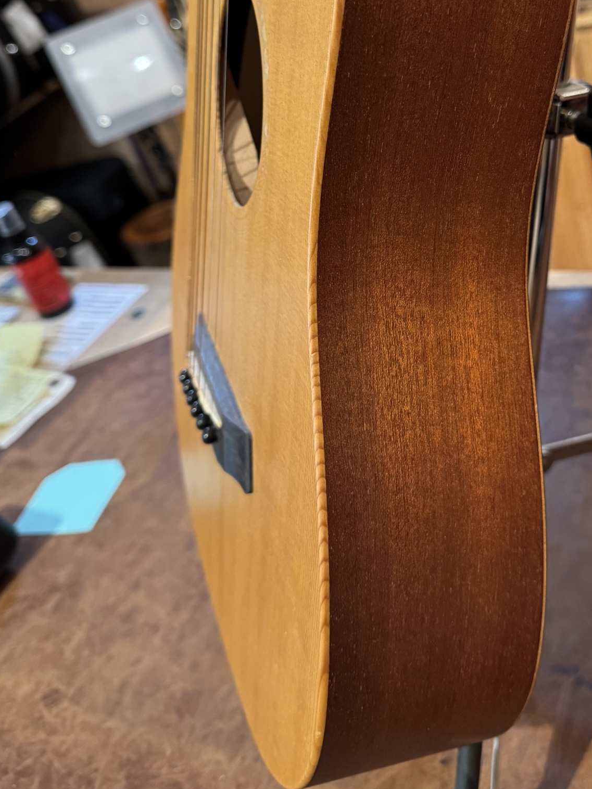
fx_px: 866
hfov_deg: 37.2
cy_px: 254
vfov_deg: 48.0
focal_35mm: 38
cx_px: 407
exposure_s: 1/60
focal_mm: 6.76
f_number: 1.78
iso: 400
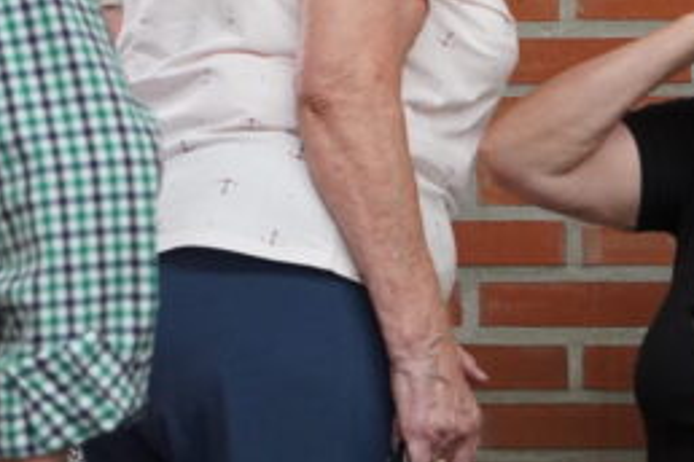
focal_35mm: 384
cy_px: 183
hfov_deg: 5.4
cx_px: 605
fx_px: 7402
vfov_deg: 3.6
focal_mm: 86
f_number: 5
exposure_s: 1/160
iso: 2500
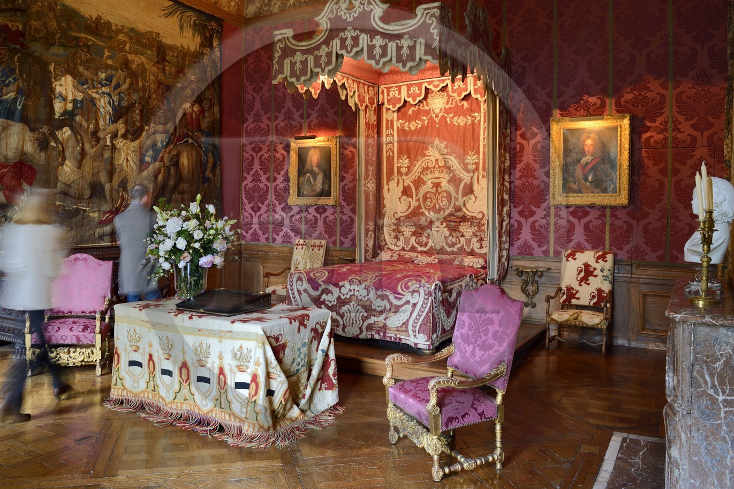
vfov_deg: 46.3
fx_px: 570
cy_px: 226
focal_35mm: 28
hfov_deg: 65.5
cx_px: 346
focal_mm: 24
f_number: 7.1
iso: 800
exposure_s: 1/4
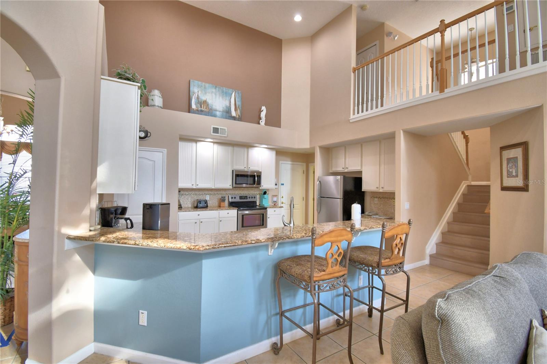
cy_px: 182
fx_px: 228
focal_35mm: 15
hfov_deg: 100.4
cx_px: 274
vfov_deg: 77.3
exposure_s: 1/50
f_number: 4.5
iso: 400
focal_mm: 10
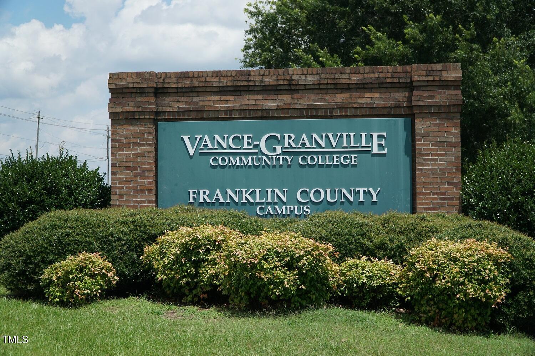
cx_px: 268
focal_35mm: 57
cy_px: 178
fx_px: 847
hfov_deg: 35.1
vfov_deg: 23.8
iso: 320
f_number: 4
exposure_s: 1/4000
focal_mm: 38
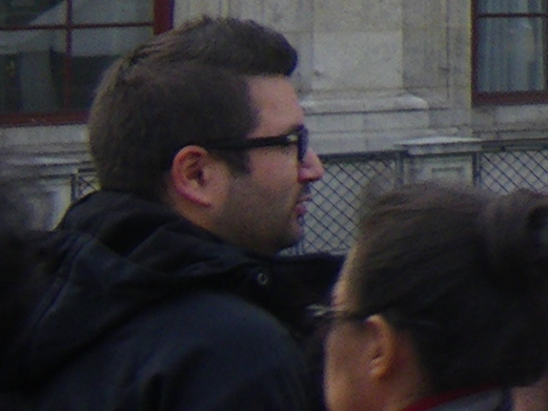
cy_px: -464
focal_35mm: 196
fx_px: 3104
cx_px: 1884
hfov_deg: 8.0
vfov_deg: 7.2
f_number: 3.5
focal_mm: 5
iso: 50
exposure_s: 1/125
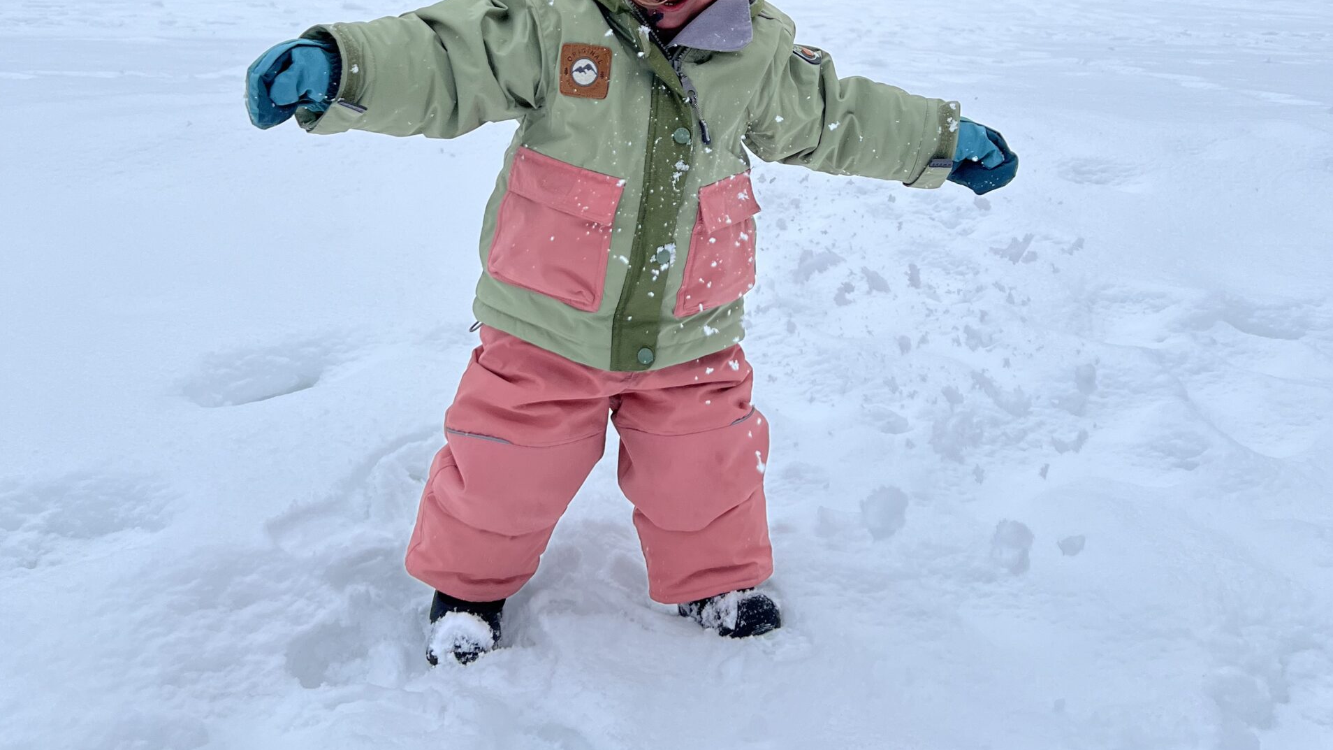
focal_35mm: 38
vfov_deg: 30.5
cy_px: 165
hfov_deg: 52.8
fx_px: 1343
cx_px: 665
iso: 50
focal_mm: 5.7
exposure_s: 1/2165
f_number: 1.5
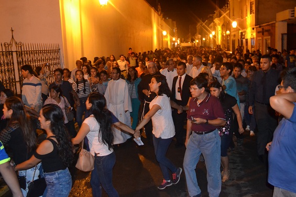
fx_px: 296
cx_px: 148
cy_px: 98
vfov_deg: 36.9
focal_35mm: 36
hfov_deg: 53.1
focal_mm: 24
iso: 3200
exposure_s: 1/60
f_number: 4
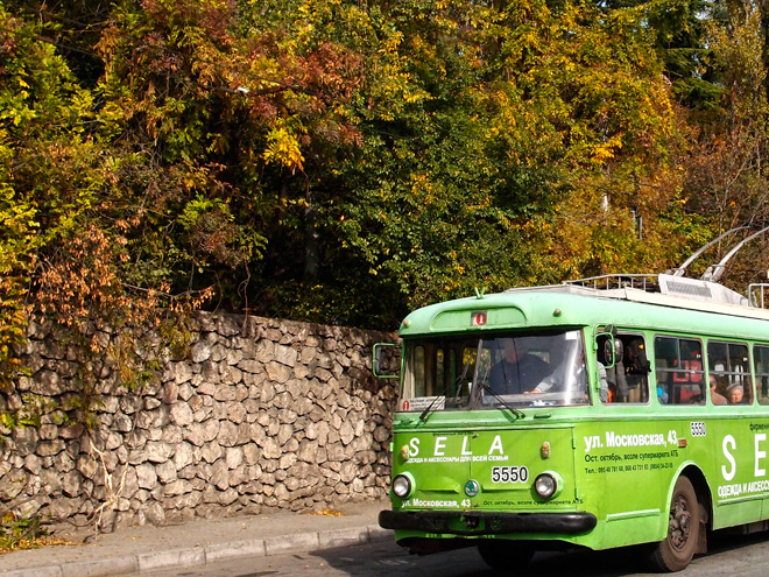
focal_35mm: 59
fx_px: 1311
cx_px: 590
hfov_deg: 32.0
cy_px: 209
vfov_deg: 24.7
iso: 100
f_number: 3.2
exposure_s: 1/1600
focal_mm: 8.16
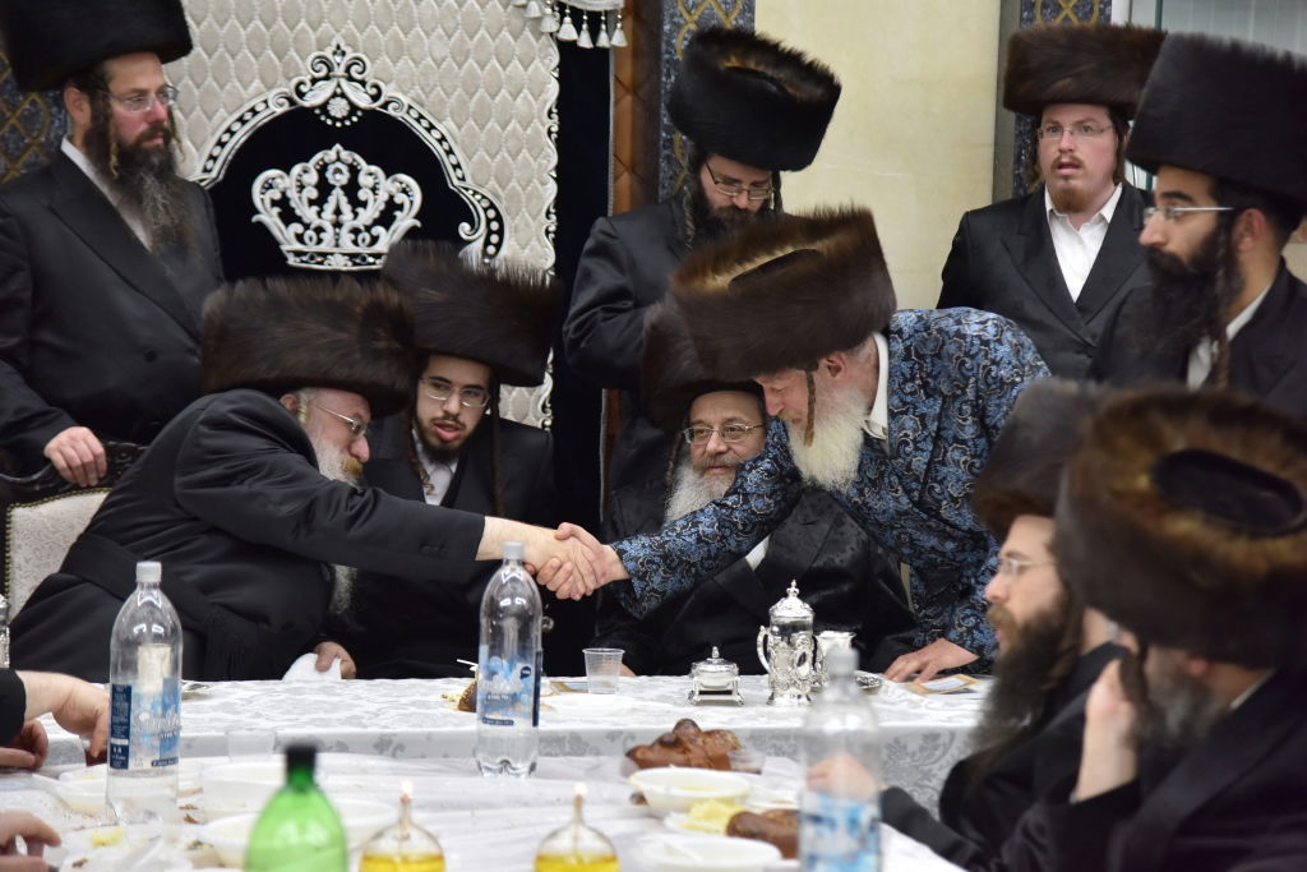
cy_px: 436
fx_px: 3558
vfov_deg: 14.0
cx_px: 654
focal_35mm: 98
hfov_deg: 20.8
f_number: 4
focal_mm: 98
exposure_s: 1/200
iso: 1250
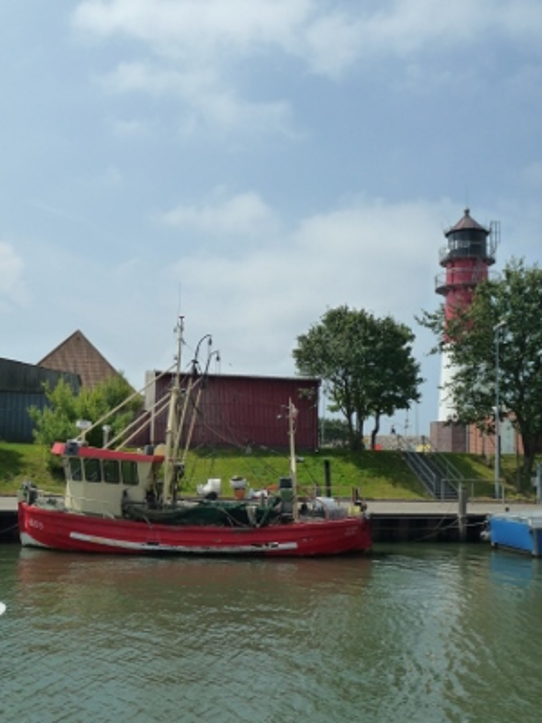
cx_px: 271
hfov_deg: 37.7
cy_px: 362
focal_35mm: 38
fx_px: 793
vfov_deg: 49.0
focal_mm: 6.3
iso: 160
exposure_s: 1/320
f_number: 9
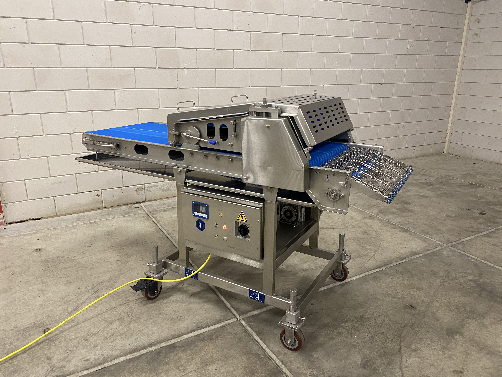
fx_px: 377
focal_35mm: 26
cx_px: 251
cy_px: 188
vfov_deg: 53.1
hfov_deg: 67.3
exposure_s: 1/50
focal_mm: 4.25
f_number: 1.8
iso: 250
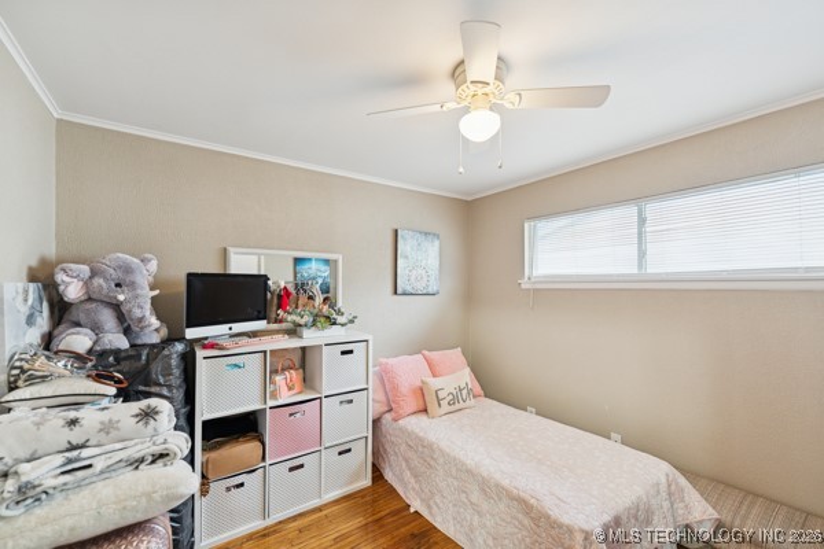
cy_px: 274
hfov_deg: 104.3
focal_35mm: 14
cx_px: 412
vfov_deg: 81.2
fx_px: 320
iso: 400
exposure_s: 1/25
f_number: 2.8
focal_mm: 14
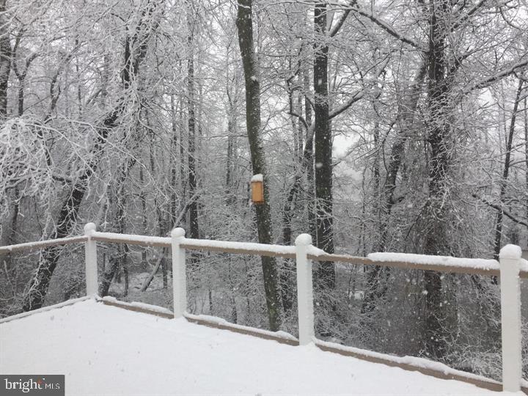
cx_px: 264
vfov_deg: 48.2
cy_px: 198
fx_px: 442
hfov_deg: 61.7
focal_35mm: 29
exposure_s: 1/321
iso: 32
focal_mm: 4.15
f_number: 2.2
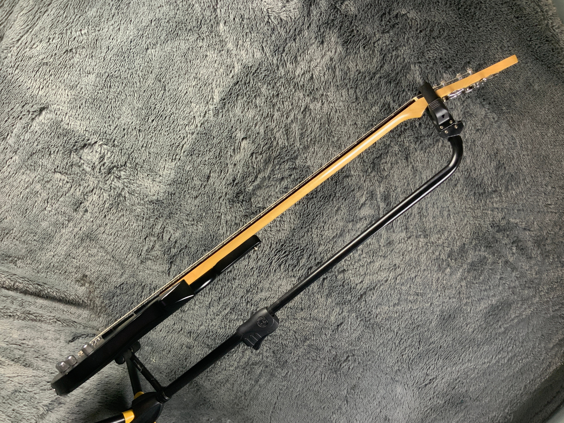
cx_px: 282
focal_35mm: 29
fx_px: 472
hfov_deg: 61.7
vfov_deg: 48.2
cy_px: 212
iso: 160
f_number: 1.8
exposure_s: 1/60
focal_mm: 3
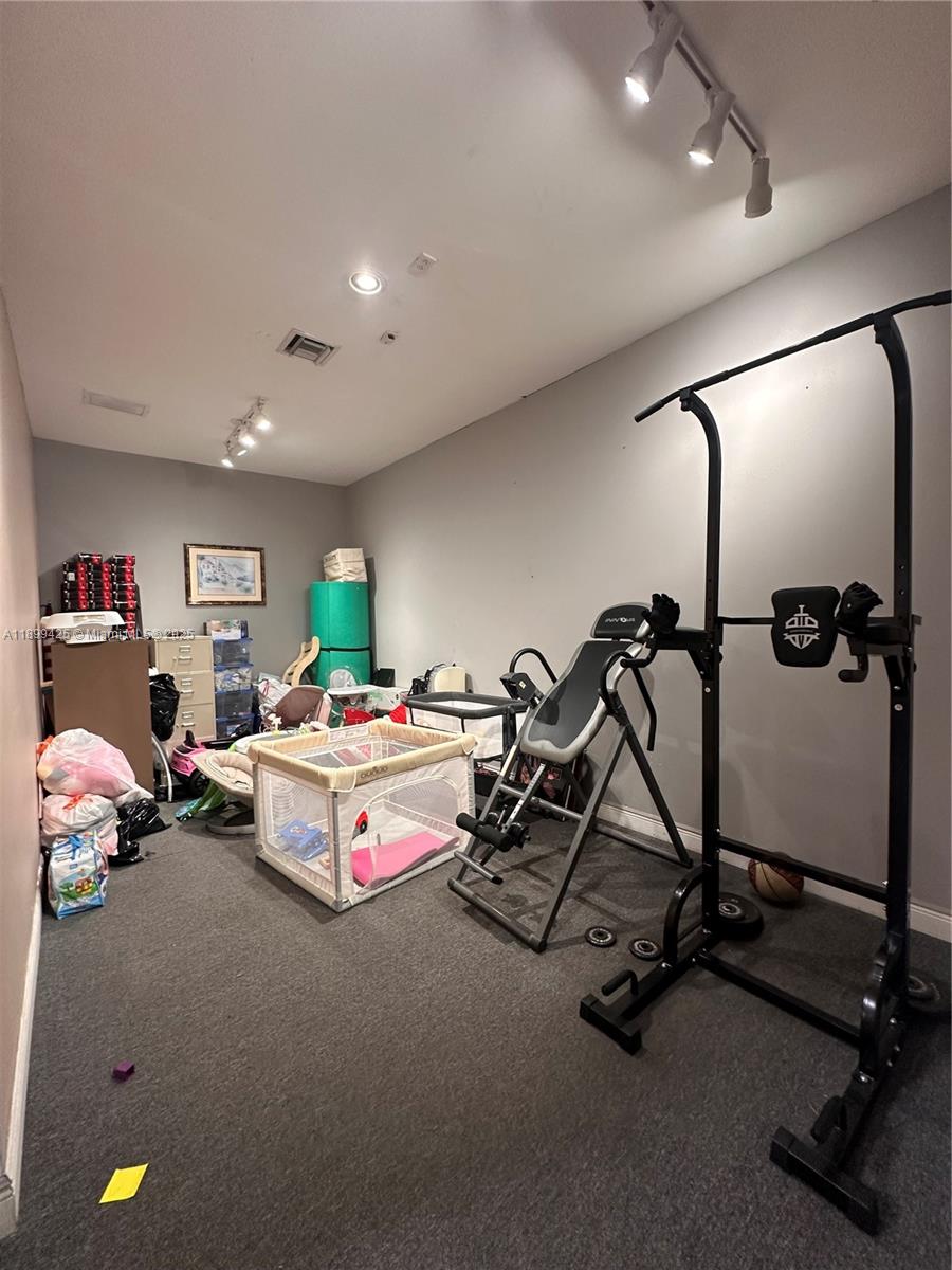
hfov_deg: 85.7
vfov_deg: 102.1
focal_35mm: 14
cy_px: 635
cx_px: 476
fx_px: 513
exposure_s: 1/60
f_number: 2.2
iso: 200
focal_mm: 2.22
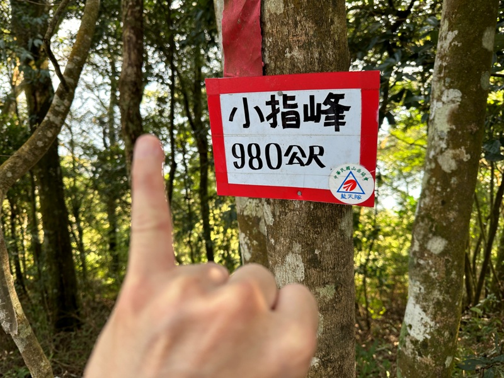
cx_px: 252
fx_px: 349
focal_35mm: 24
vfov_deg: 56.8
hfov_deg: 71.6
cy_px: 189
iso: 80
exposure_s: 1/121
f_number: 1.78
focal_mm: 6.86
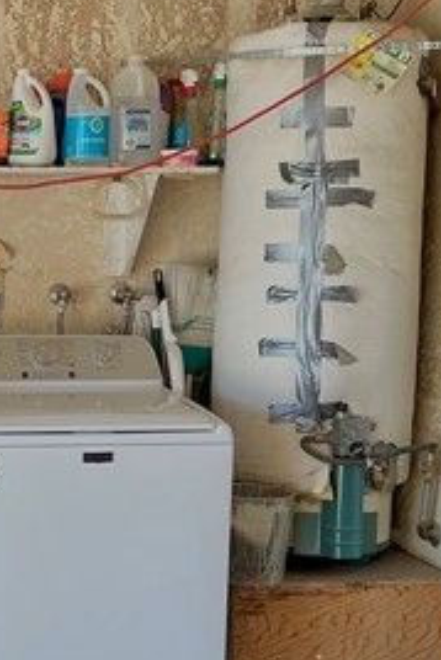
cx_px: -94
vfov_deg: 28.0
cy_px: 414
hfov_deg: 18.0
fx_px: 1321
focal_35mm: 72
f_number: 1.8
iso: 25
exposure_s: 1/120
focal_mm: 3
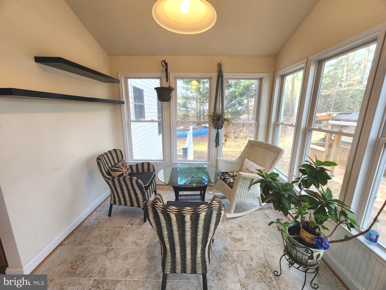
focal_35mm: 13
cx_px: 193
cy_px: 145
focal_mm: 2.2
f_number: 2.2
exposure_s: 1/60
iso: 125
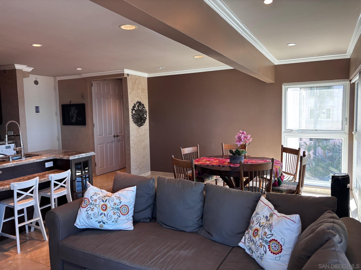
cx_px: 180
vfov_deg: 53.1
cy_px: 135
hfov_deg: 67.3
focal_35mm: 26
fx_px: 271
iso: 100
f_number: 1.6
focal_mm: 5.96
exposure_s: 1/120
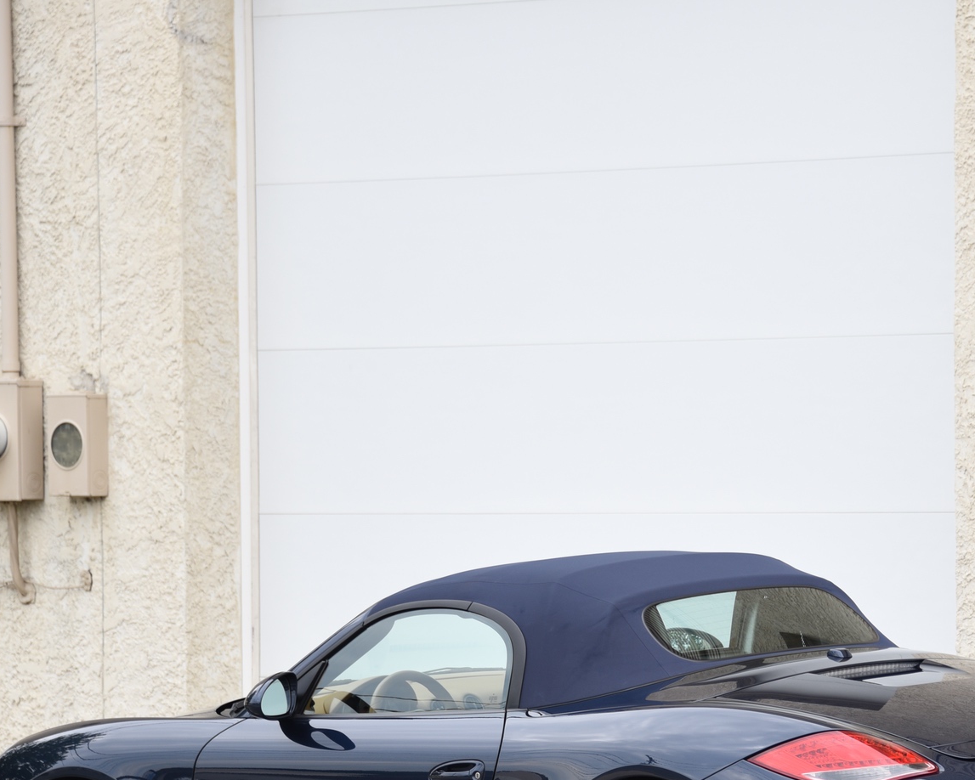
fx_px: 7013
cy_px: 579
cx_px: 628
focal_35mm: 243
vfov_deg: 6.4
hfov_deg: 7.9
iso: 200
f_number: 5.6
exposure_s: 1/320
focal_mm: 145
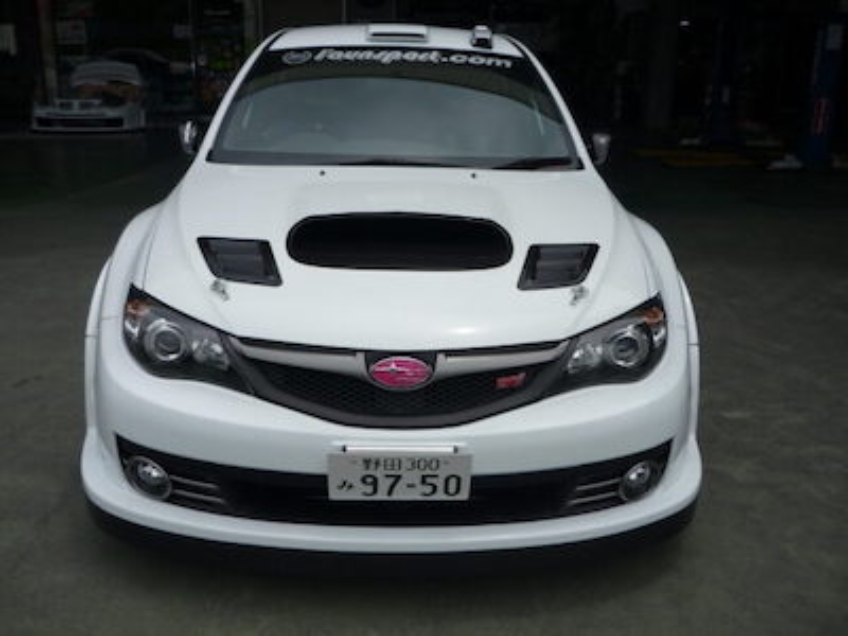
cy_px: 318
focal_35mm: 33
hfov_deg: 55.4
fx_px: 808
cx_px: 424
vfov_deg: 42.9
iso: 100
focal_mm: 5.5
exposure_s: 1/250
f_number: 8
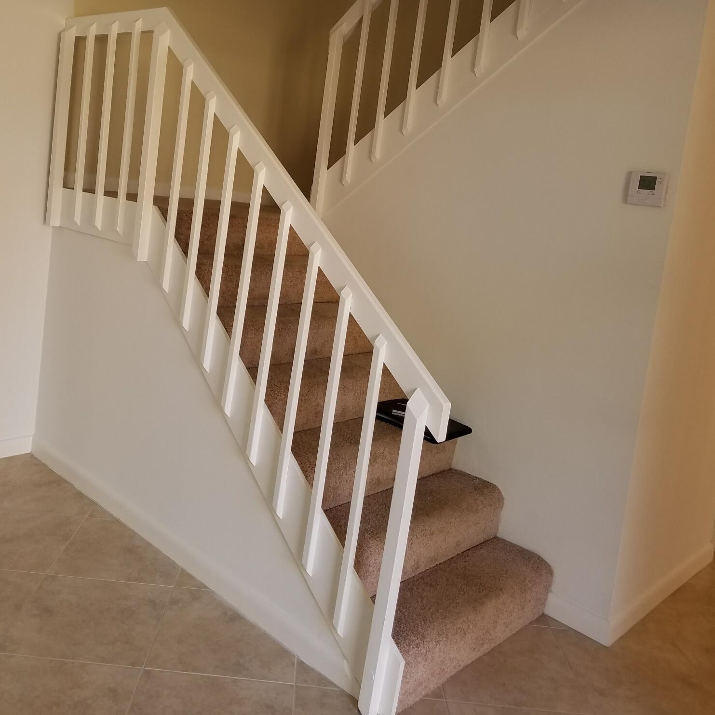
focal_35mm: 31
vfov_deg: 52.0
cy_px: 272
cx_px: 354
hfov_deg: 52.5
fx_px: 724
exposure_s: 1/120
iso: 64
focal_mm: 4.2
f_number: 1.7
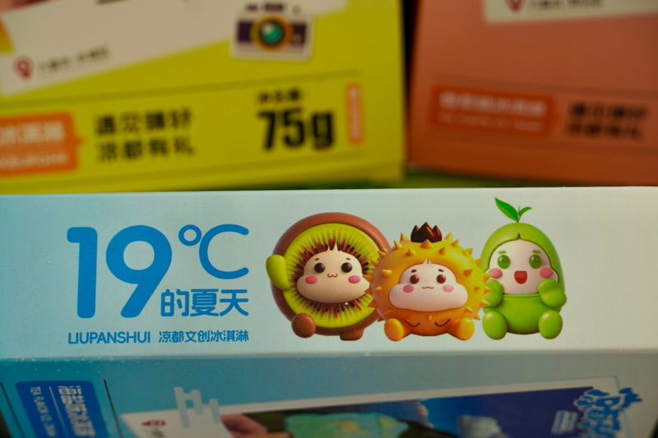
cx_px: 329
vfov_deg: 12.5
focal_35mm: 110
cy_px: 219
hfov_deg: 18.7
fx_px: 2001
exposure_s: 1/125
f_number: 5.6
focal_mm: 73
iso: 125
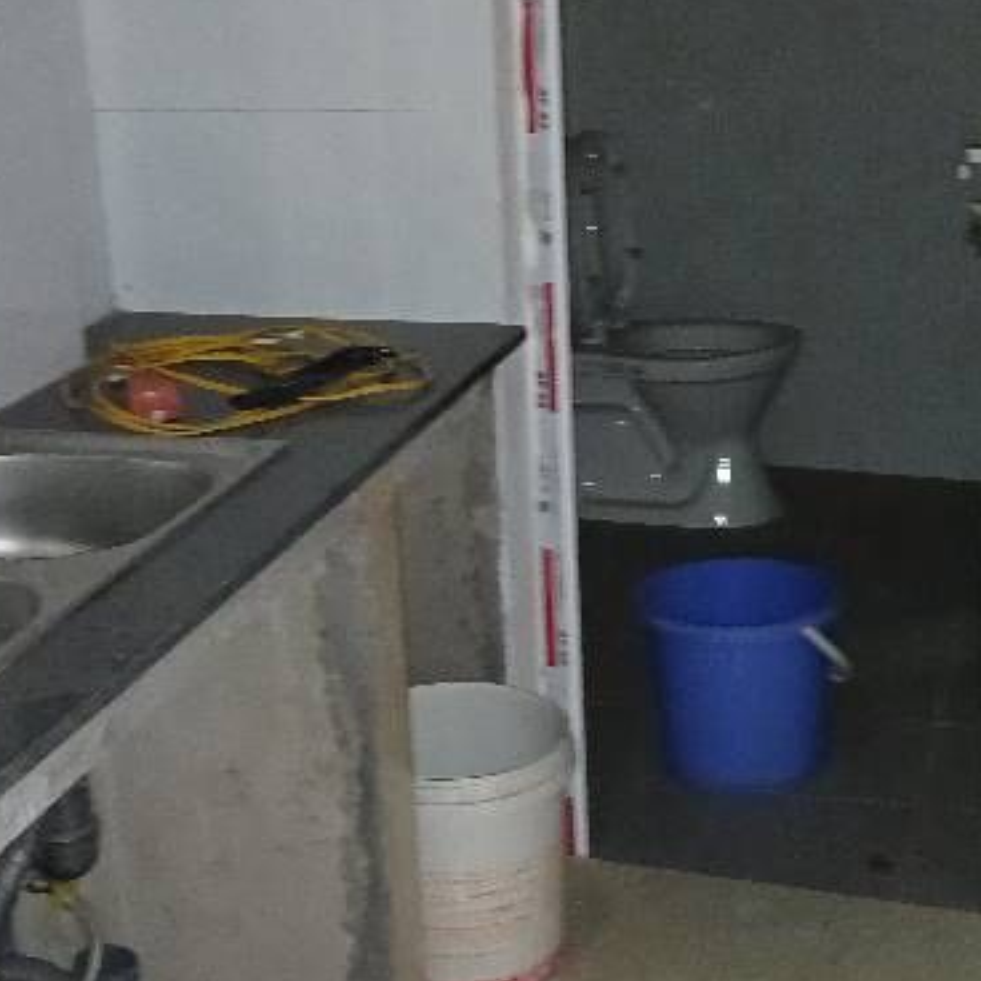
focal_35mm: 64
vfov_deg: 26.9
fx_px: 2052
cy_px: 453
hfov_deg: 26.9
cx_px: 432
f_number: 1.8
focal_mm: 3.98
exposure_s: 1/20
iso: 500
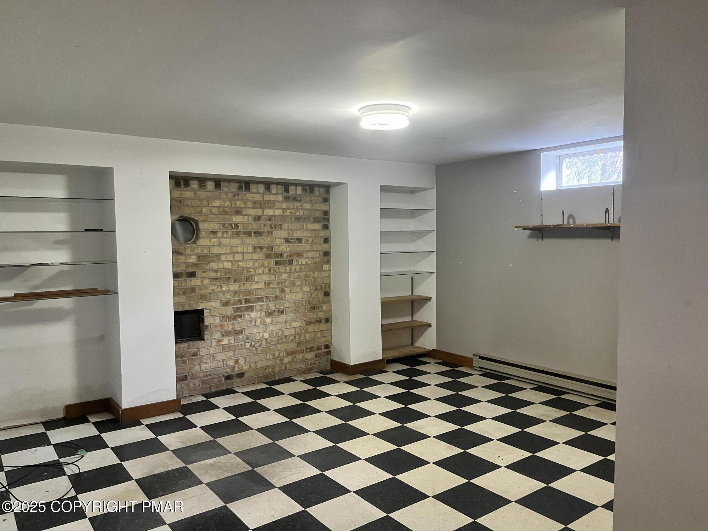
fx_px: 532
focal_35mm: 26
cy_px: 266
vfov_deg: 53.1
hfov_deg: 67.3
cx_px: 354
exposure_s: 1/40
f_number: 1.6
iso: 400
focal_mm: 5.1
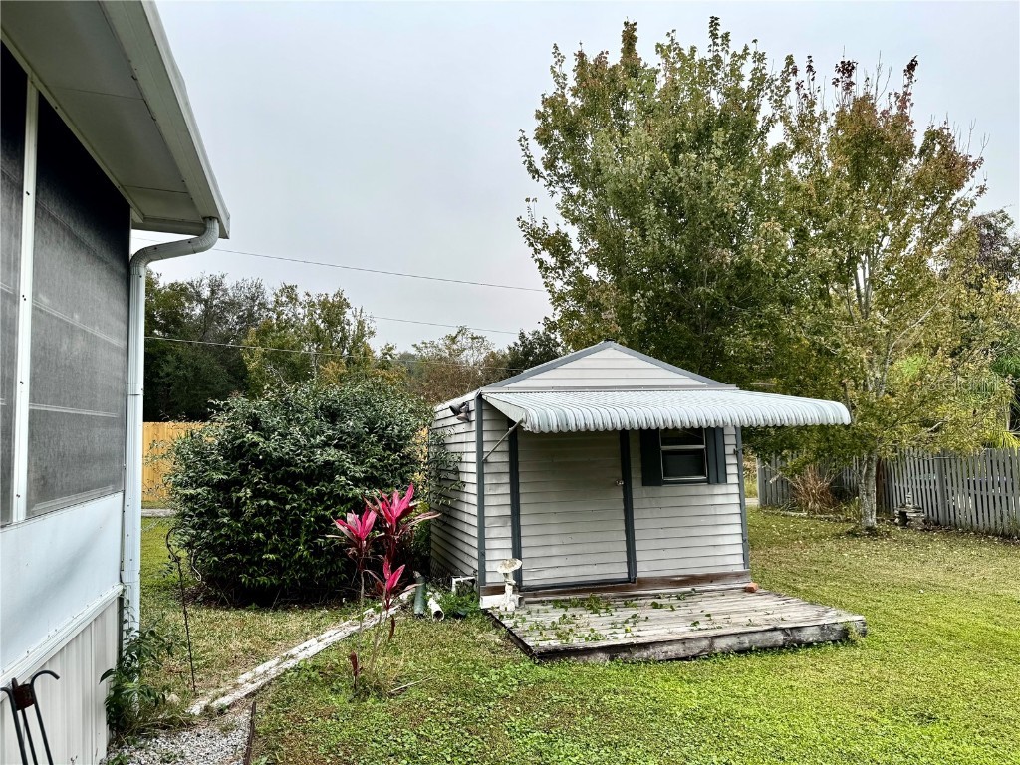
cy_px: 382
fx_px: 707
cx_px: 510
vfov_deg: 56.8
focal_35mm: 24
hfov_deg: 71.6
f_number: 1.78
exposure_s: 1/1366
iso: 80
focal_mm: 6.76
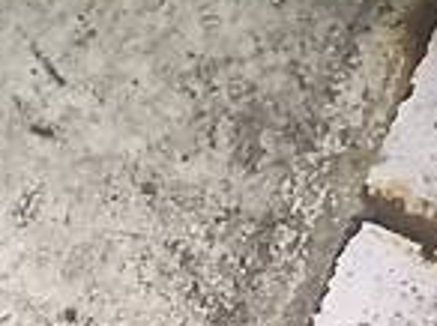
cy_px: -389
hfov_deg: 12.1
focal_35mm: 159
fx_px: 2004
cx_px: -117
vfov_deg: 8.7
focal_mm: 4.2
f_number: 2.2
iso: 80
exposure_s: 1/17
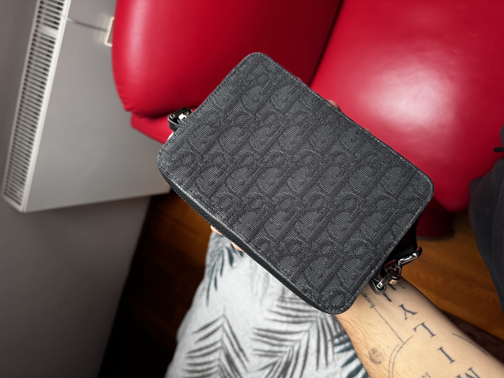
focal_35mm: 24
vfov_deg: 56.8
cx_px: 252
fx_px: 349
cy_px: 189
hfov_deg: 71.6
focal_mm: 6.76
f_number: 1.78
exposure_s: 1/60
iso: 320
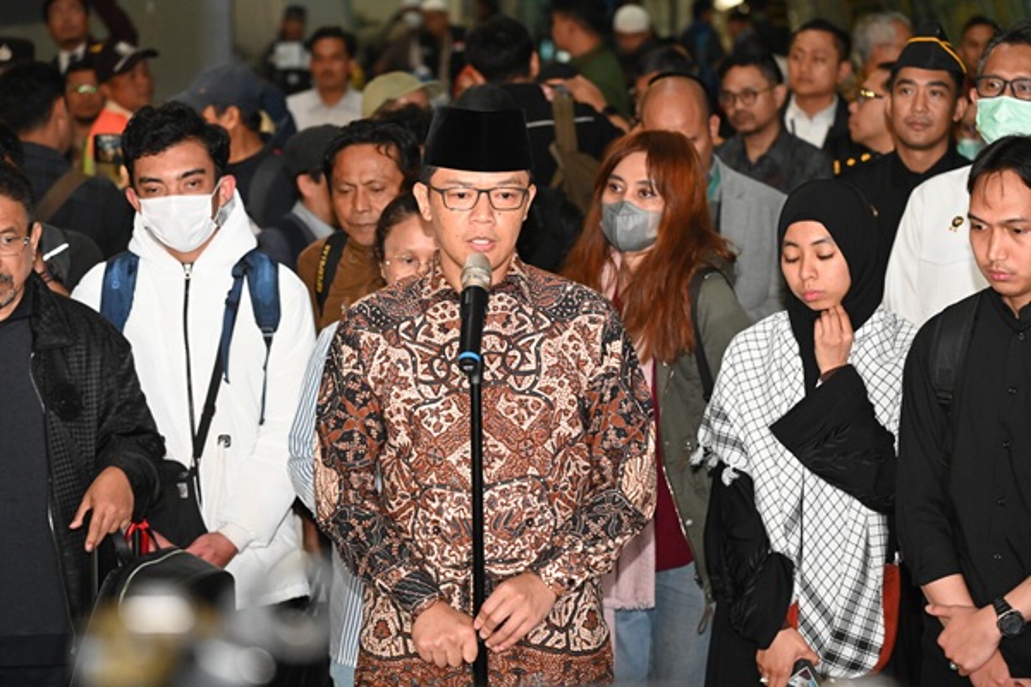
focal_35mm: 110
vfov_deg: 12.5
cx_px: 516
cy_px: 344
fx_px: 3150
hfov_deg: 18.6
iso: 5000
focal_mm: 110
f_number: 5
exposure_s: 1/200
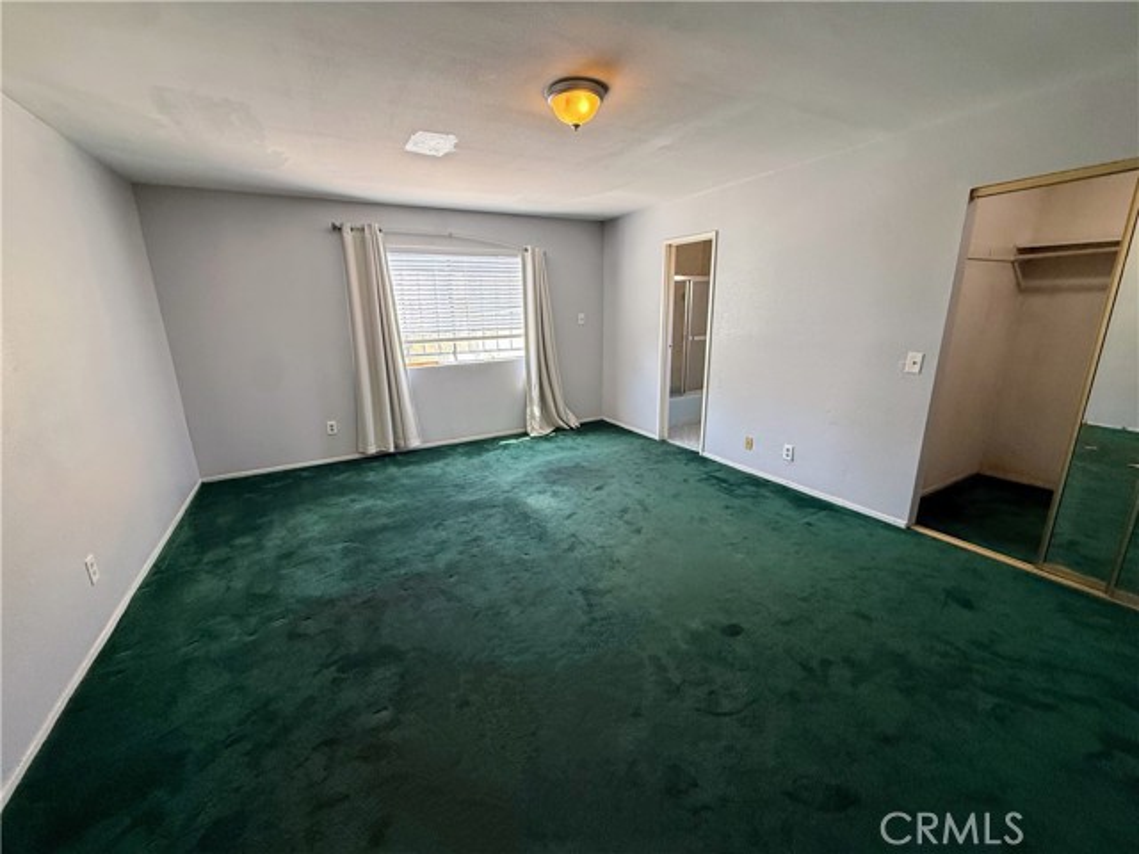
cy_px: 427
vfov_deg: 85.7
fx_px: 461
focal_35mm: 14
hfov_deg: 102.1
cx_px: 570
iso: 250
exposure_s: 1/99
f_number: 2.2
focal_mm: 2.22
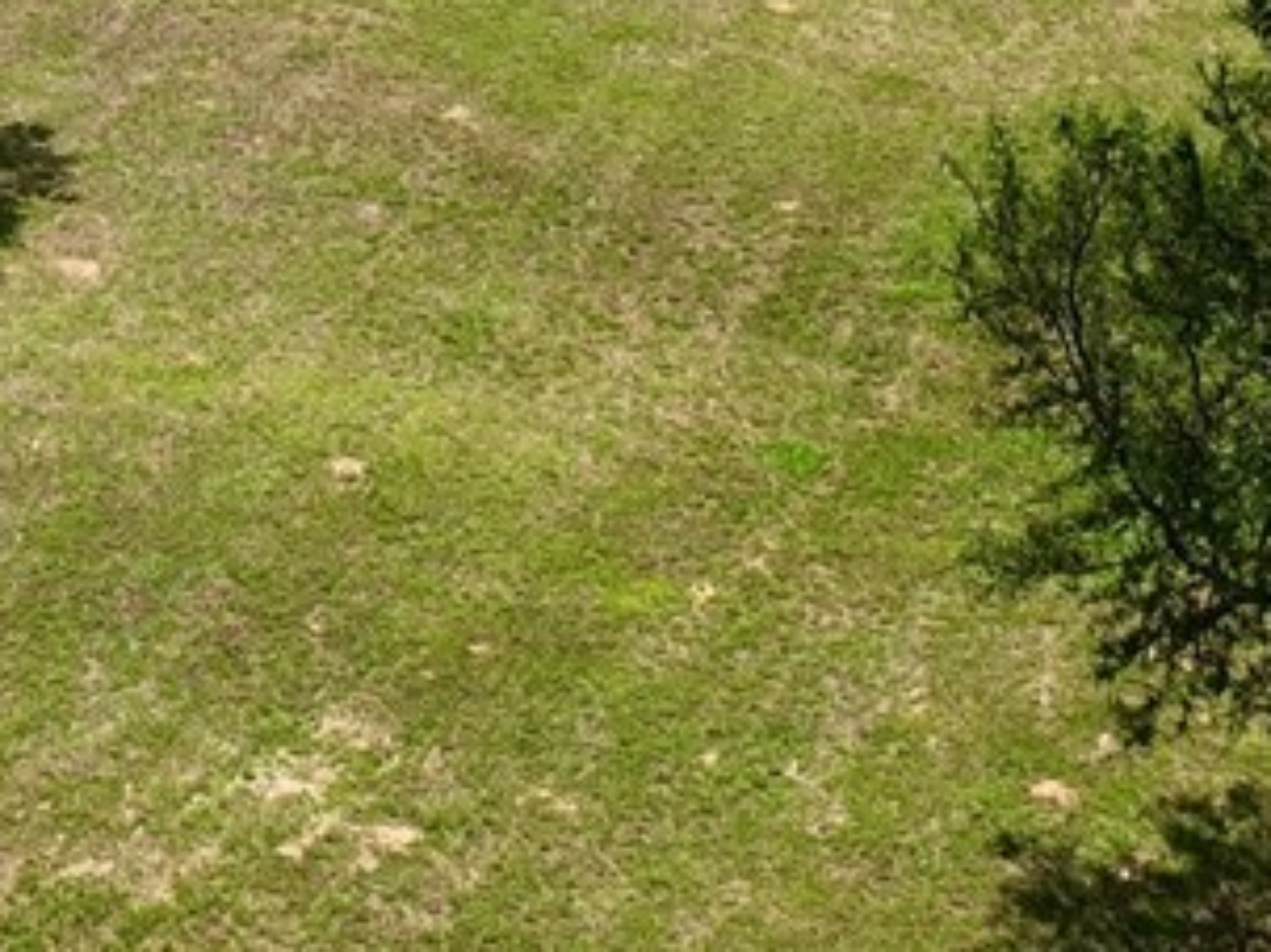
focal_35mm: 152
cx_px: 243
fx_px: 5579
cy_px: -780
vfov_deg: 9.3
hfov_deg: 12.9
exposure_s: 1/2000
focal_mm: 12.29
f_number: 2.8
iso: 120
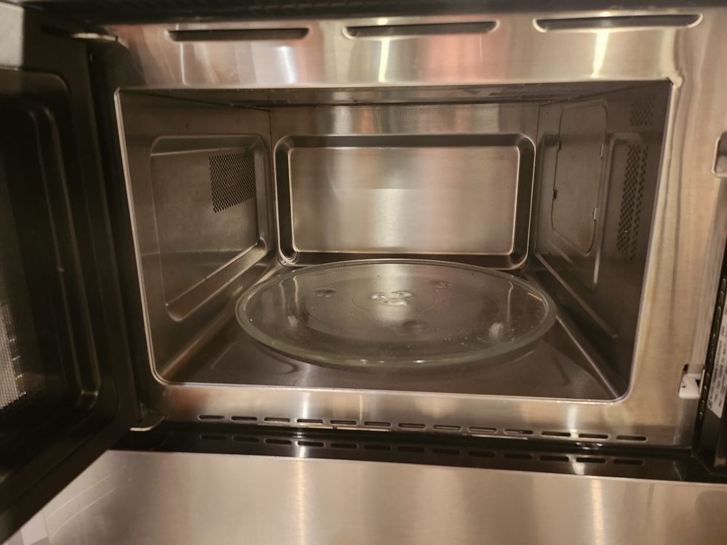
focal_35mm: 24
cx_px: 364
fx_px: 504
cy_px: 272
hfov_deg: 71.6
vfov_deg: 56.8
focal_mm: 5
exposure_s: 1/25
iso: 640
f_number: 1.8
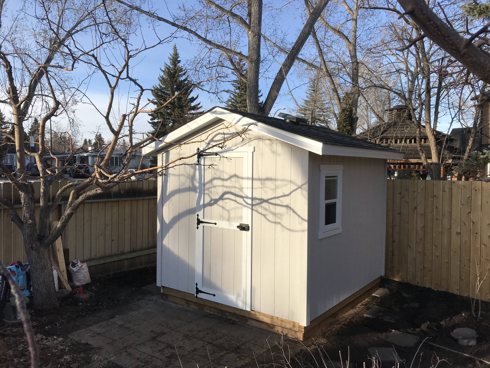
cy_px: 184
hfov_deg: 63.4
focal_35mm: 28
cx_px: 245
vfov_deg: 49.7
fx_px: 396
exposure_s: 1/1429
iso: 20
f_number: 1.8
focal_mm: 3.99
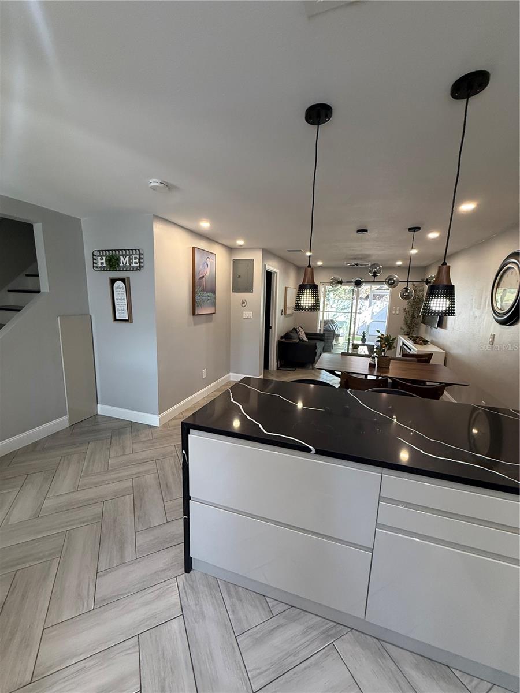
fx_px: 280
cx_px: 260
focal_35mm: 14
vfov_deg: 102.1
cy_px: 346
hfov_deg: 85.7
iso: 320
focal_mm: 2.22
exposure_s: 1/120
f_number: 2.2
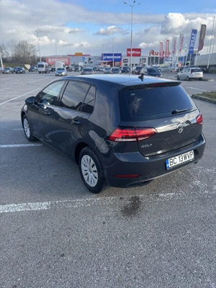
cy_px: 144
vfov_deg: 67.3
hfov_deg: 53.1
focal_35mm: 26
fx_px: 216
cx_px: 108
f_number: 1.6
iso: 50
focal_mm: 5.96
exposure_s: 1/811
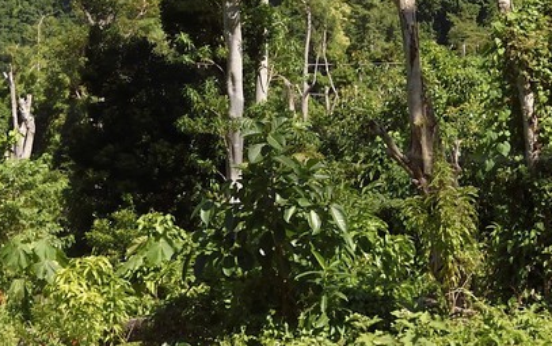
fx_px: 1807
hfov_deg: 17.2
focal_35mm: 120
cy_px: -335
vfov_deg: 10.1
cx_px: 484
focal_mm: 30
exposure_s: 1/500
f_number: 7.1
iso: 200
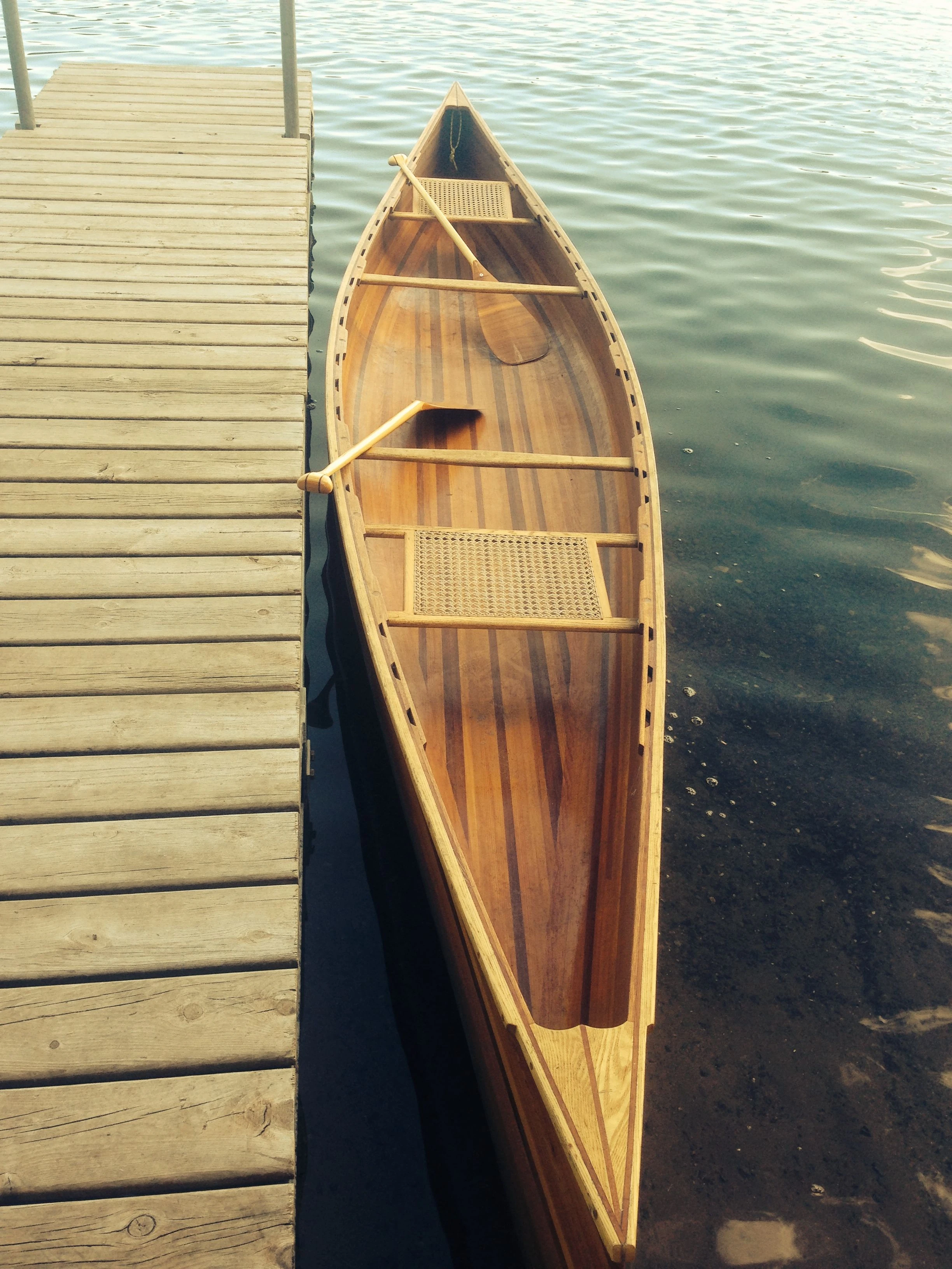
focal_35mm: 33
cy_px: 634
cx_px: 476
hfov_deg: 42.9
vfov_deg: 55.4
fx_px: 1210
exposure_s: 1/186
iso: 50
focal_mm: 4.12
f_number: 2.4
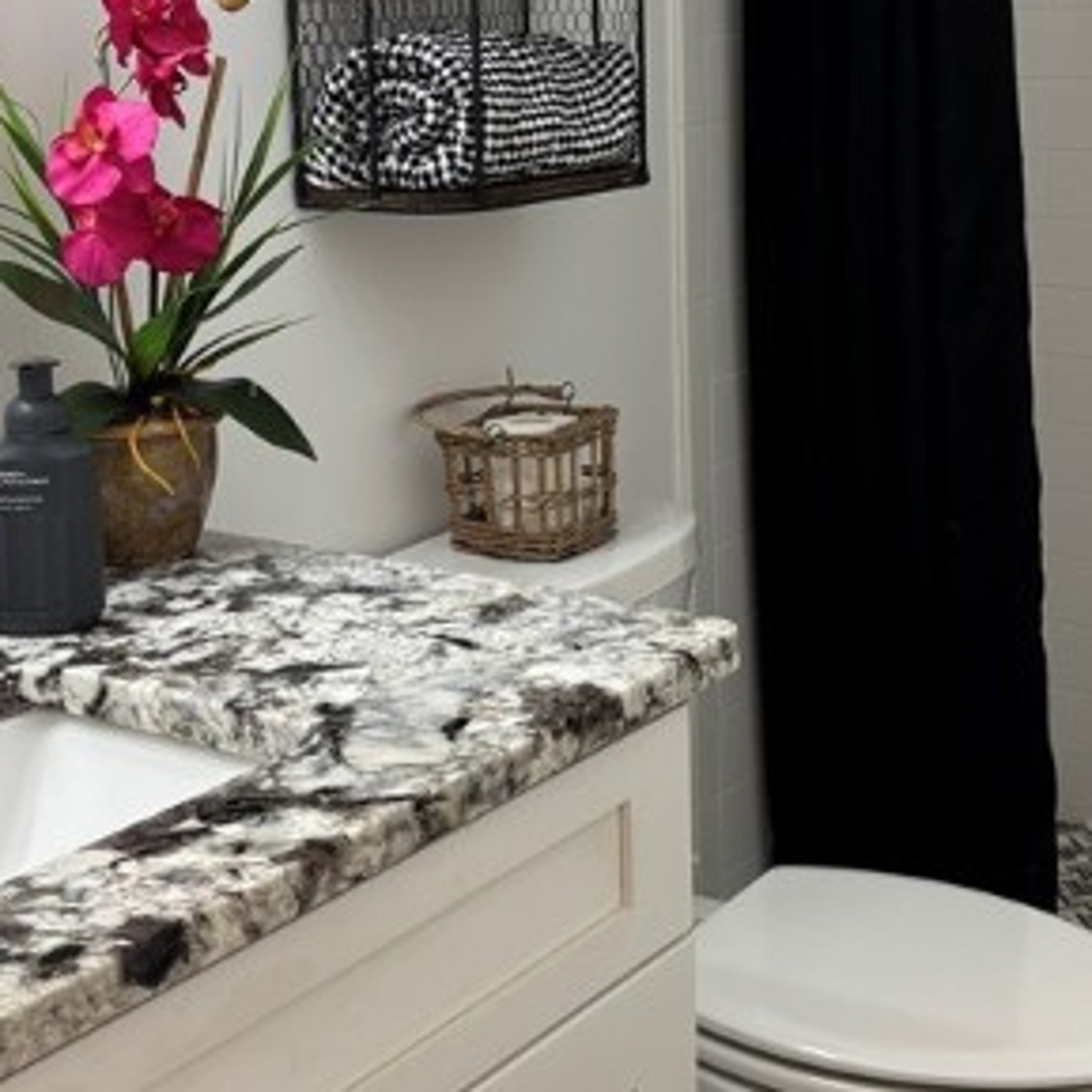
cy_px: 283
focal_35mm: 61
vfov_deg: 27.8
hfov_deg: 28.1
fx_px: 2177
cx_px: 623
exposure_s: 1/60
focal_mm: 5.96
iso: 80
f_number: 1.6
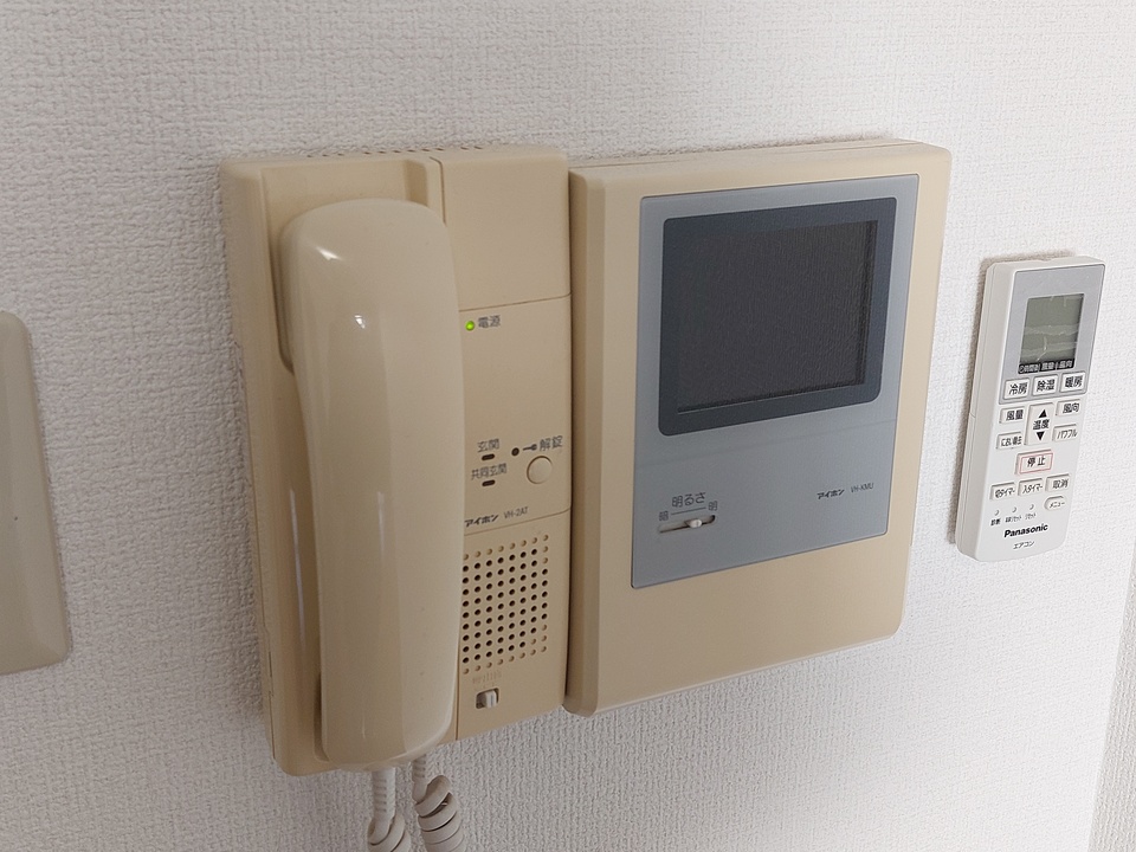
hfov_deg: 71.6
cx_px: 568
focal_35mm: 24
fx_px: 788
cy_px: 426
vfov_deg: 56.8
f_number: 1.8
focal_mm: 5.23
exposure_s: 1/60
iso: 100
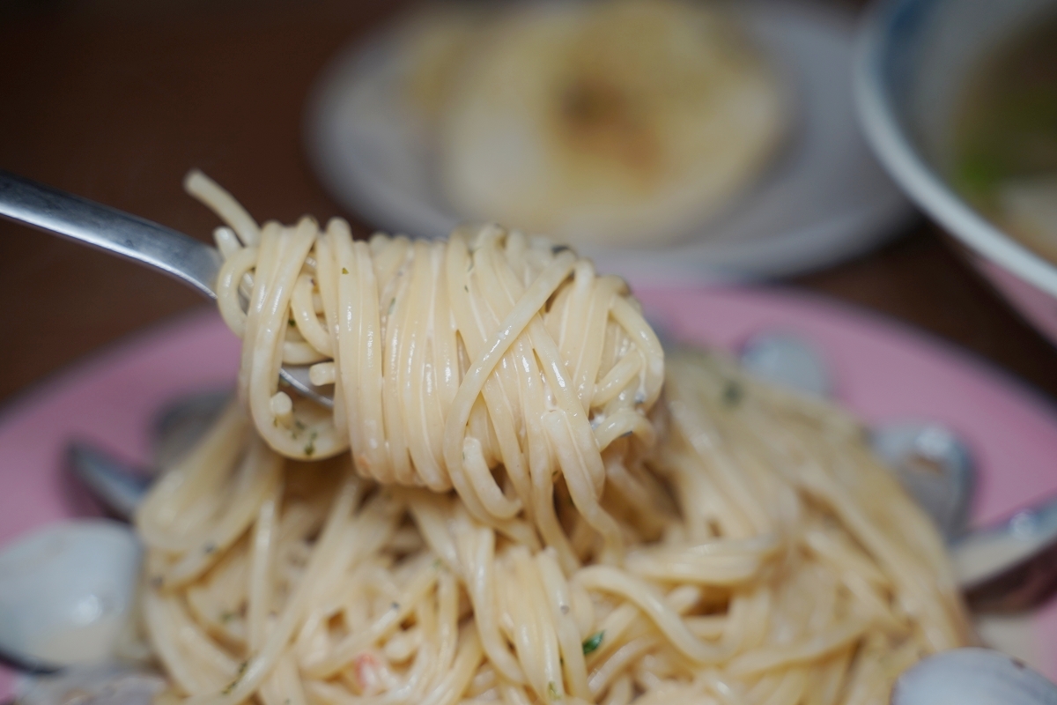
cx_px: 528
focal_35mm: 75
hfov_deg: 27.0
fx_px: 2202
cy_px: 352
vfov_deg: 18.2
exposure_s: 1/80
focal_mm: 75
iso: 125
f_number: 4
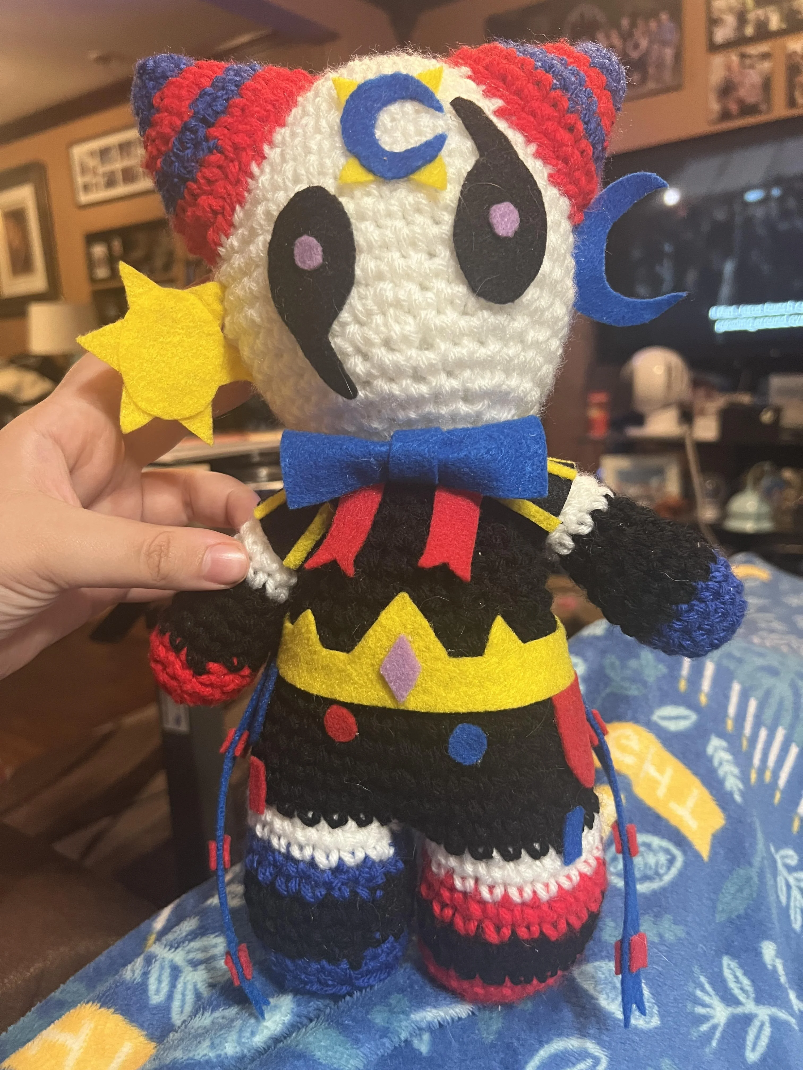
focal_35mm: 26
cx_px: 402
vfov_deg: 67.3
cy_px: 535
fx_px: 804
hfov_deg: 53.1
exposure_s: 1/60
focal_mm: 5.7
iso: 500
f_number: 1.5
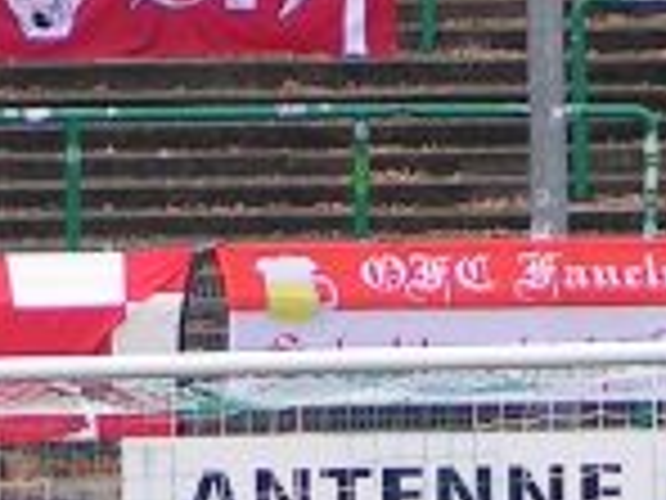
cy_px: 532
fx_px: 25646
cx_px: 310
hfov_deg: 1.5
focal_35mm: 1333
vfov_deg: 1.1
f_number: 3.5
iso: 80
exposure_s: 1/200
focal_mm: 37.8
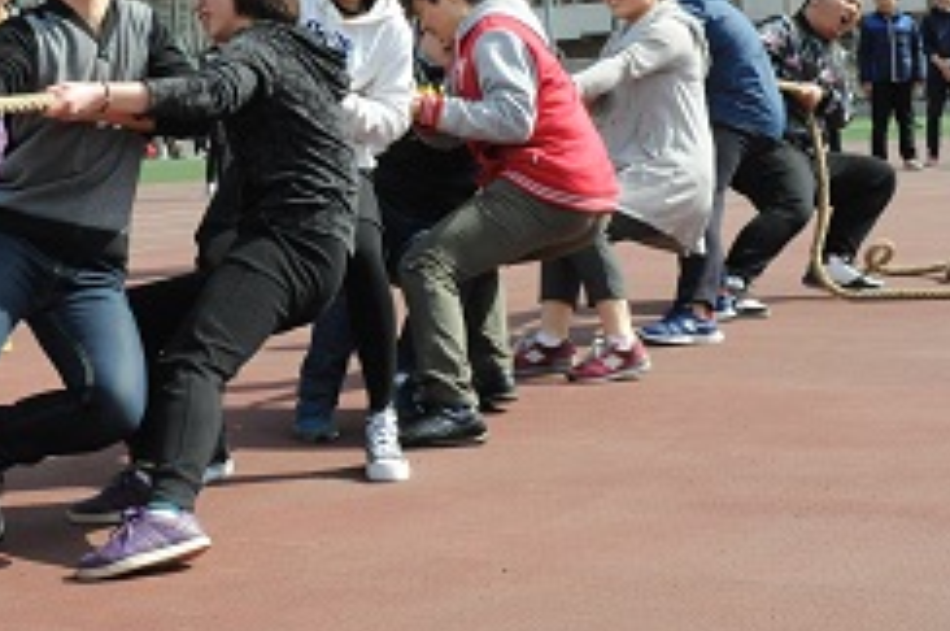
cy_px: 41
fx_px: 2082
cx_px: 105
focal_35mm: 79
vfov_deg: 16.9
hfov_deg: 25.0
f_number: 22
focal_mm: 35
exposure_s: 1/500
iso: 2500
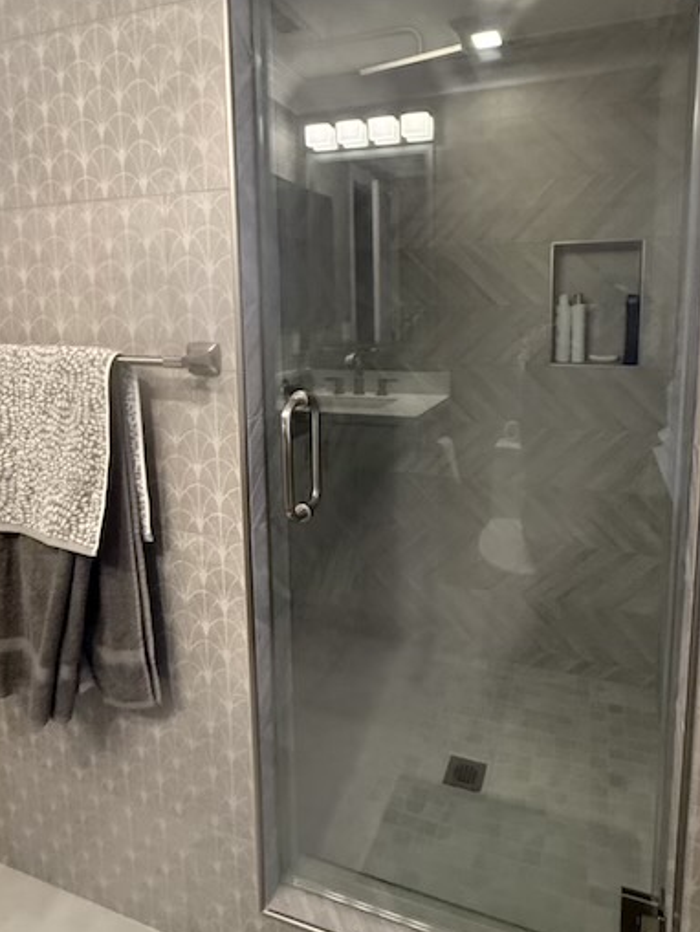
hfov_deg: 61.0
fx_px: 593
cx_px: 387
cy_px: 385
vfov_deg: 75.7
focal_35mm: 22
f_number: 2.2
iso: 400
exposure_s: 1/60
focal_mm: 2.22
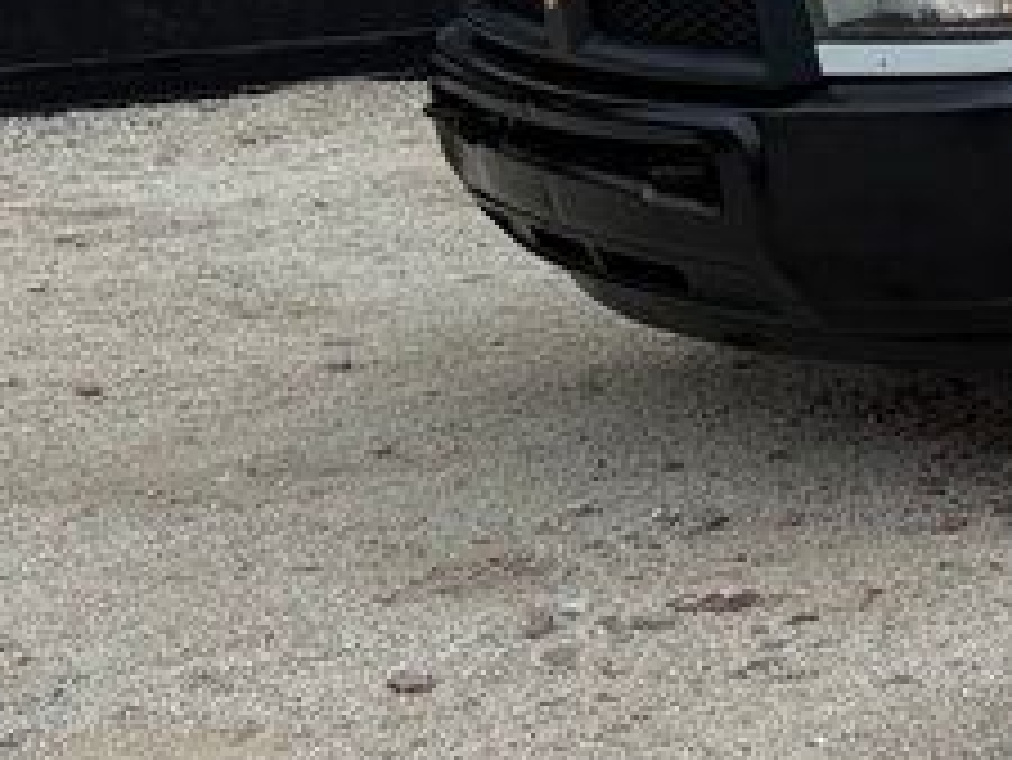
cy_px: -63
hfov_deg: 16.3
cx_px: 1583
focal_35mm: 109
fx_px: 3188
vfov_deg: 13.3
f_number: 1.78
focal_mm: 6.76
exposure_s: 1/1493
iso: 80
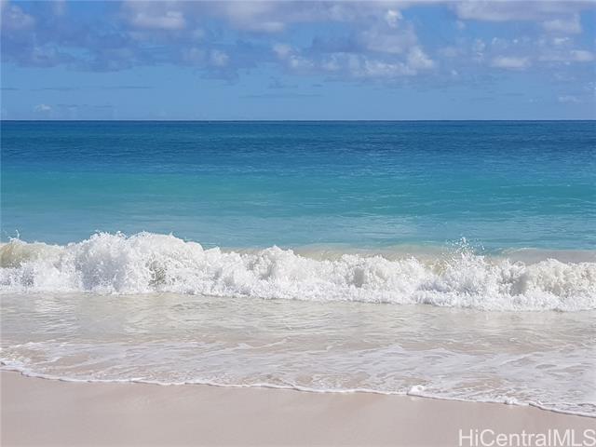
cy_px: 224
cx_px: 298
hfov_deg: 67.3
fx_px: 448
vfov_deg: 53.1
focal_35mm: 26
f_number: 1.7
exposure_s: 1/4672
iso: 40
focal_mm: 4.2
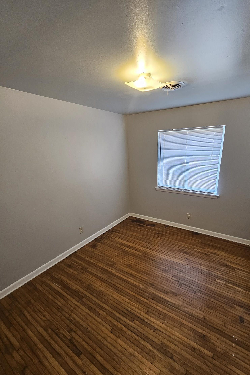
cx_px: 135
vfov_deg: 104.2
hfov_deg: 81.0
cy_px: 193
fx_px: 146
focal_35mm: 14
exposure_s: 1/60
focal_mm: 2.2
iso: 200
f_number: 2.2
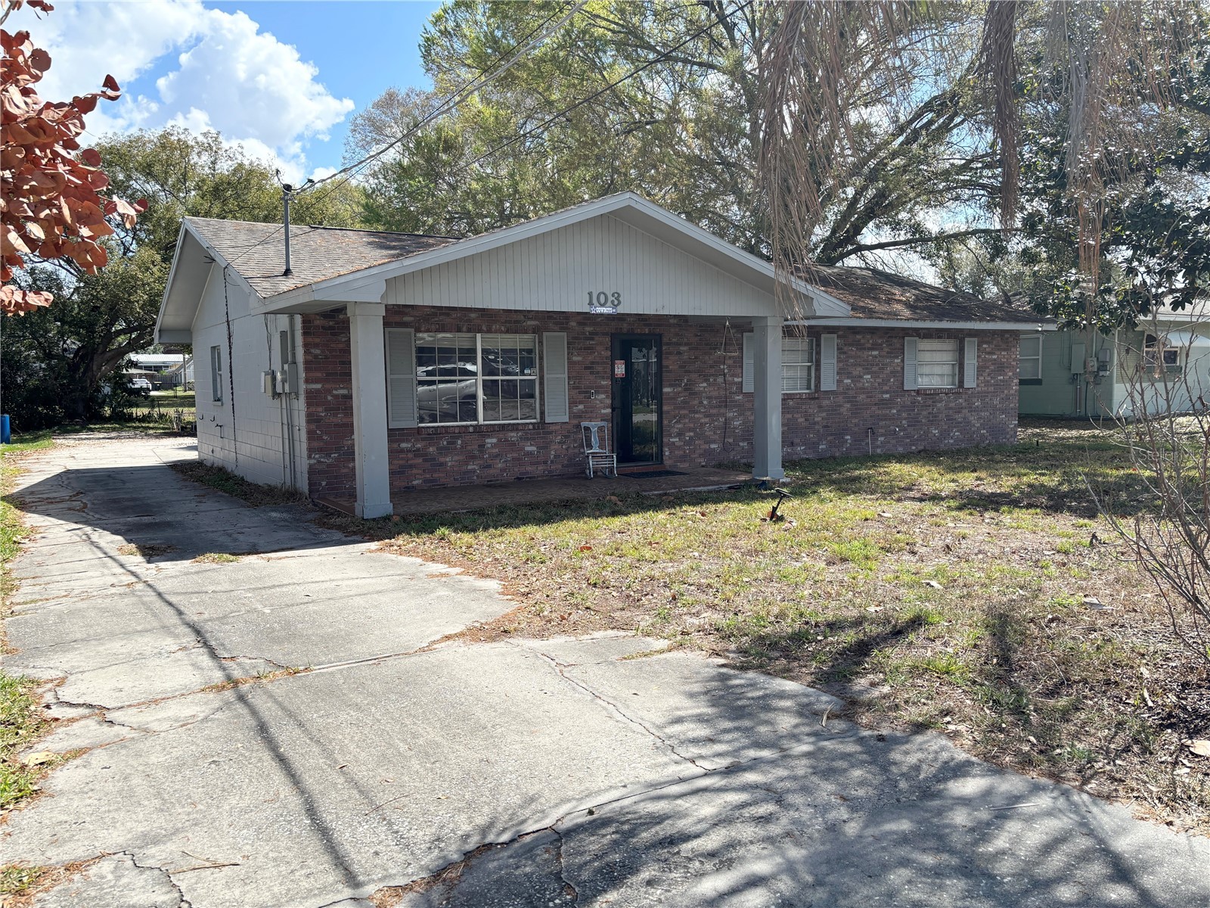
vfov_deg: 53.1
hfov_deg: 67.3
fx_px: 909
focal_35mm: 26
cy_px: 454
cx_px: 605
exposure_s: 1/2288
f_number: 1.6
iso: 50
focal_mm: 5.96
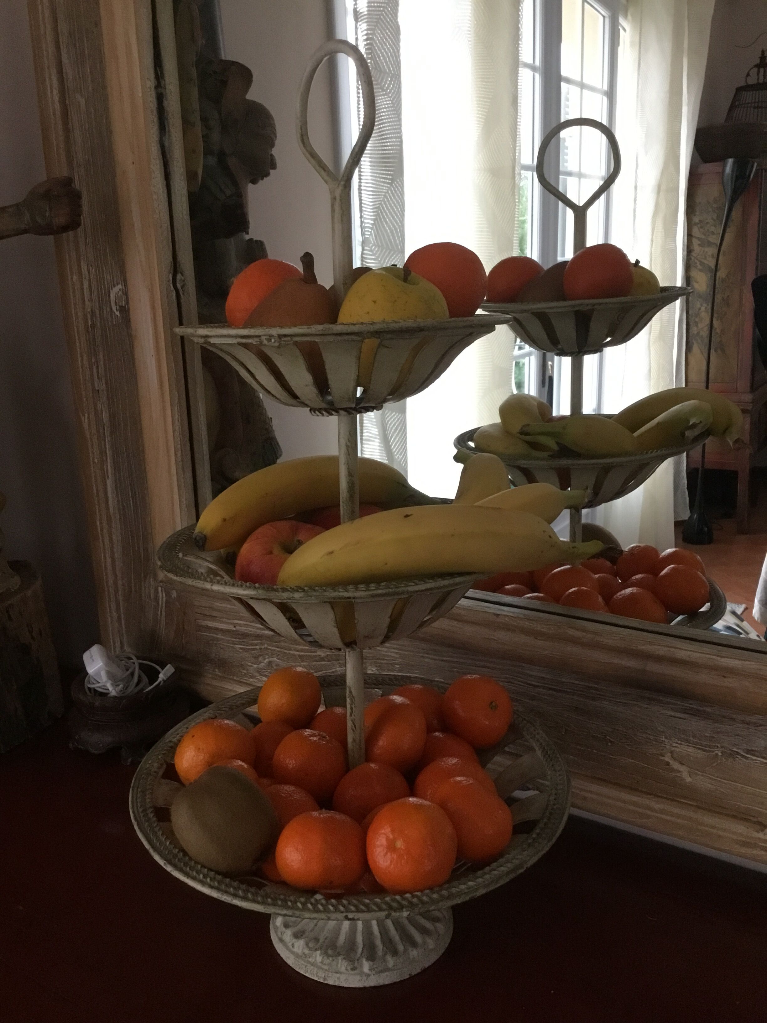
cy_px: 512
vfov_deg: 58.4
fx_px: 916
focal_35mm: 31
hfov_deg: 45.4
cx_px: 384
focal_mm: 3.3
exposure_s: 1/33
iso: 200
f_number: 2.4
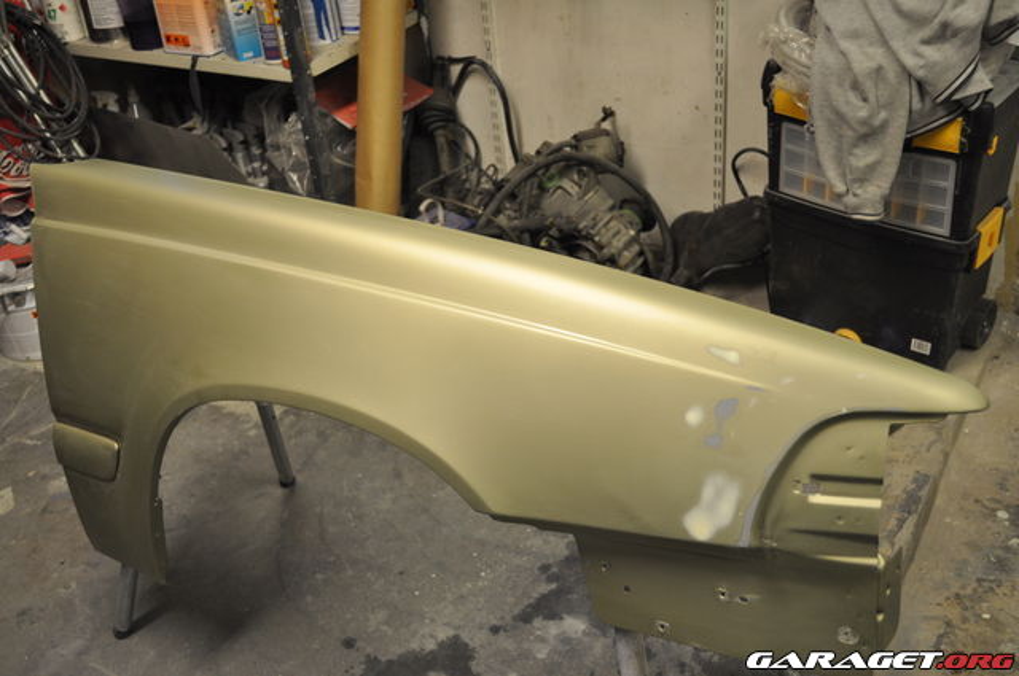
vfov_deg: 36.8
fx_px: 1018
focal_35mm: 36
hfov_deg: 53.2
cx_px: 510
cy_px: 338
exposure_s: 1/60
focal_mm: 24
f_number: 4
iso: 720
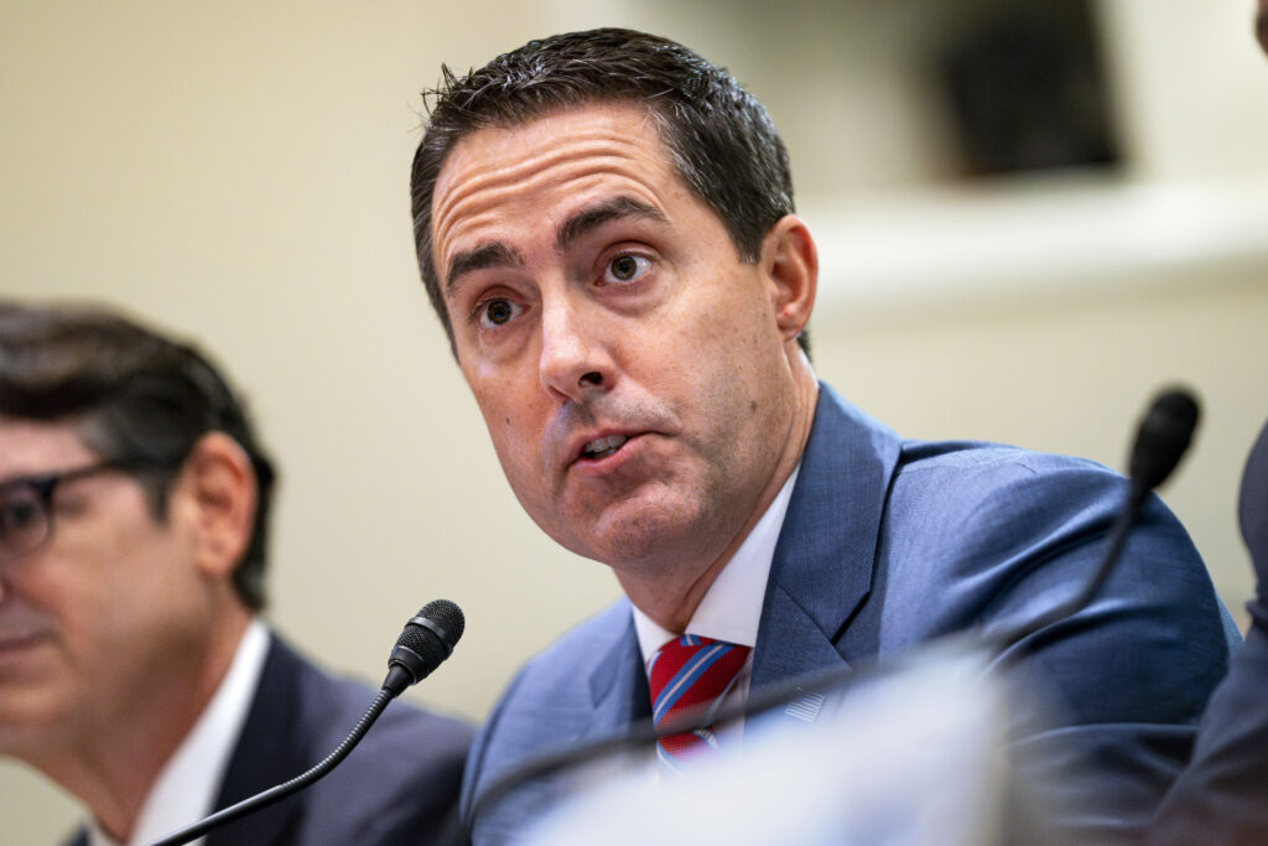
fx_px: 6587
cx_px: 634
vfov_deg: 7.3
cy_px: 423
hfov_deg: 11.0
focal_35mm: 187
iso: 10000
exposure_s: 1/250
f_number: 2.8
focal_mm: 187
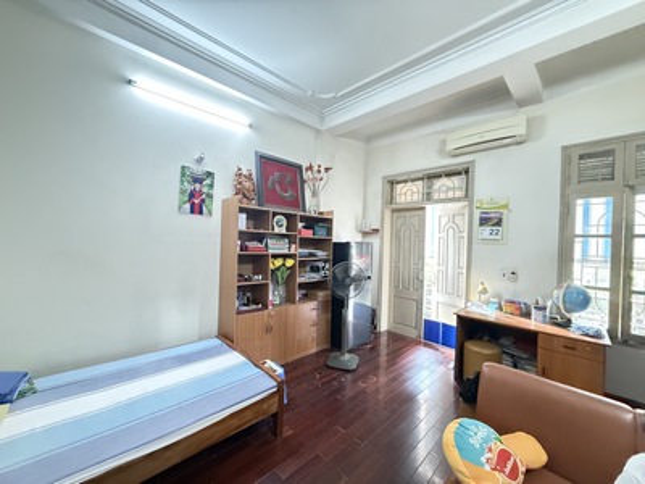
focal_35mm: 14
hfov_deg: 102.1
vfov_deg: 85.7
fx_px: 261
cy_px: 242
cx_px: 322
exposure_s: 1/50
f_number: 2.2
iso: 1250
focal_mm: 2.22
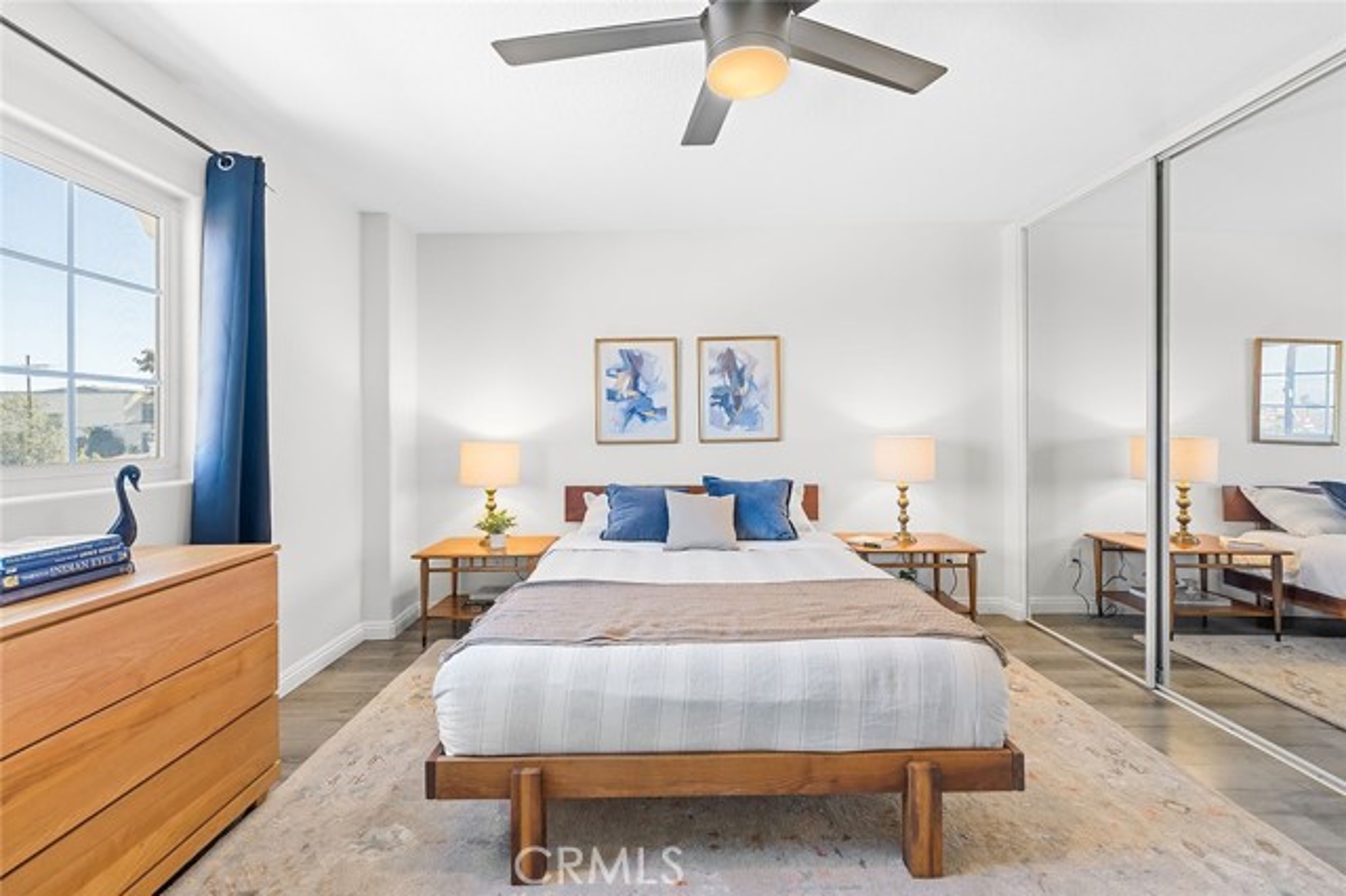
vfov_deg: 77.3
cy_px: 448
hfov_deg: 100.4
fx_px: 561
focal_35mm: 15
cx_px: 673
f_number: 5
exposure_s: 1/15
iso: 1000
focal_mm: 15
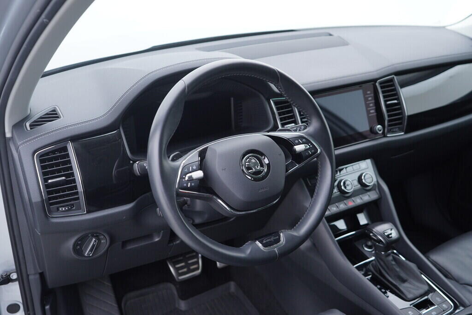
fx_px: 472
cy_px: 158
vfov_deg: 36.9
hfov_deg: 53.1
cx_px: 236
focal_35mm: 36
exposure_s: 1/40
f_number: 2.8
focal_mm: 24
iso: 160
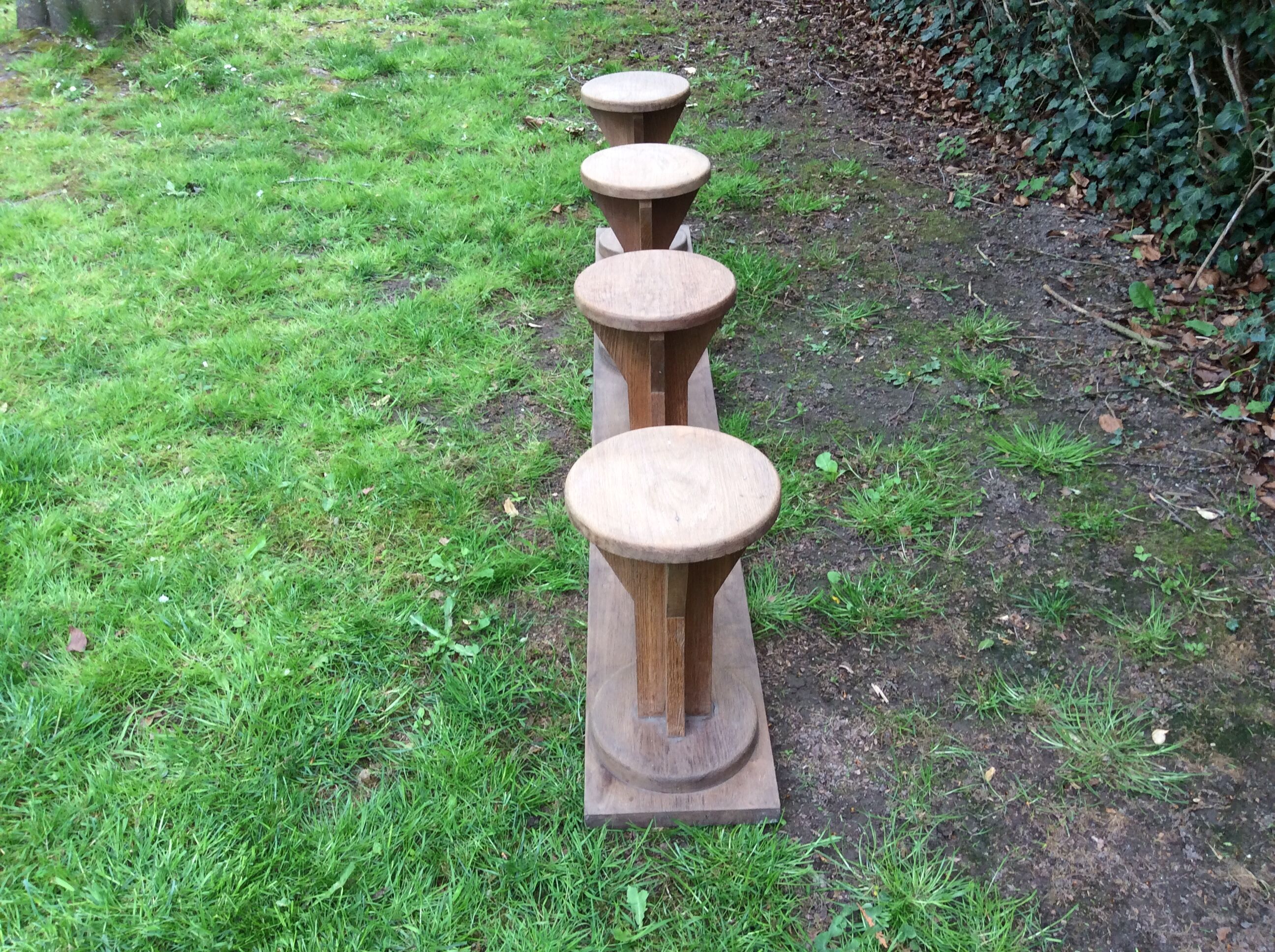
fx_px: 1177
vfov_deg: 44.1
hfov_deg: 56.9
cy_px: 476
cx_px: 638
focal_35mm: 32
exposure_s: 1/100
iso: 32
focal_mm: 3.3
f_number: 2.4
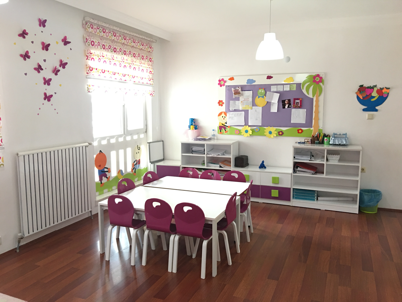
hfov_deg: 61.7
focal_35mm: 29
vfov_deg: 48.2
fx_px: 337
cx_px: 201
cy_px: 151
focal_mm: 4.15
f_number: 2.2
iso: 125
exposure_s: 1/17
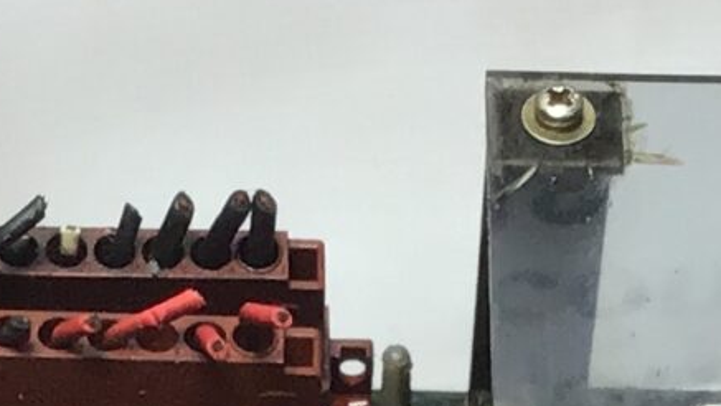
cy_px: 1089
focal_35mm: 198
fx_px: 3786
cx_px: 503
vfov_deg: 5.8
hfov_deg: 10.9
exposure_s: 1/120
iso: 40
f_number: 2.4
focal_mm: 3.3
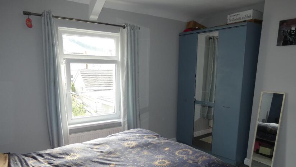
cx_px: 150
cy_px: 121
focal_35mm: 27
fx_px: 212
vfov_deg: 41.9
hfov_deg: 69.8
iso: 100
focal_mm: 3.6
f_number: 2.8
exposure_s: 1/60
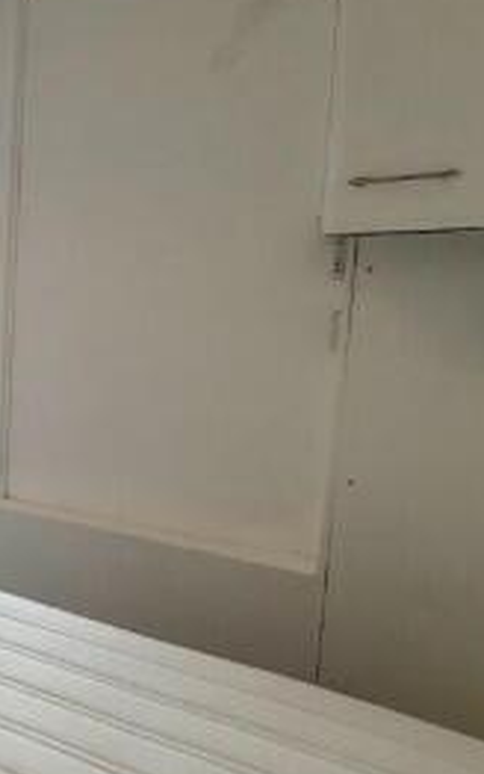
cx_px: -232
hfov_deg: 27.4
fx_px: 696
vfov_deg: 58.1
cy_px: 365
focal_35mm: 33
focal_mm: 2.22
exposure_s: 1/121
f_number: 2.2
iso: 200
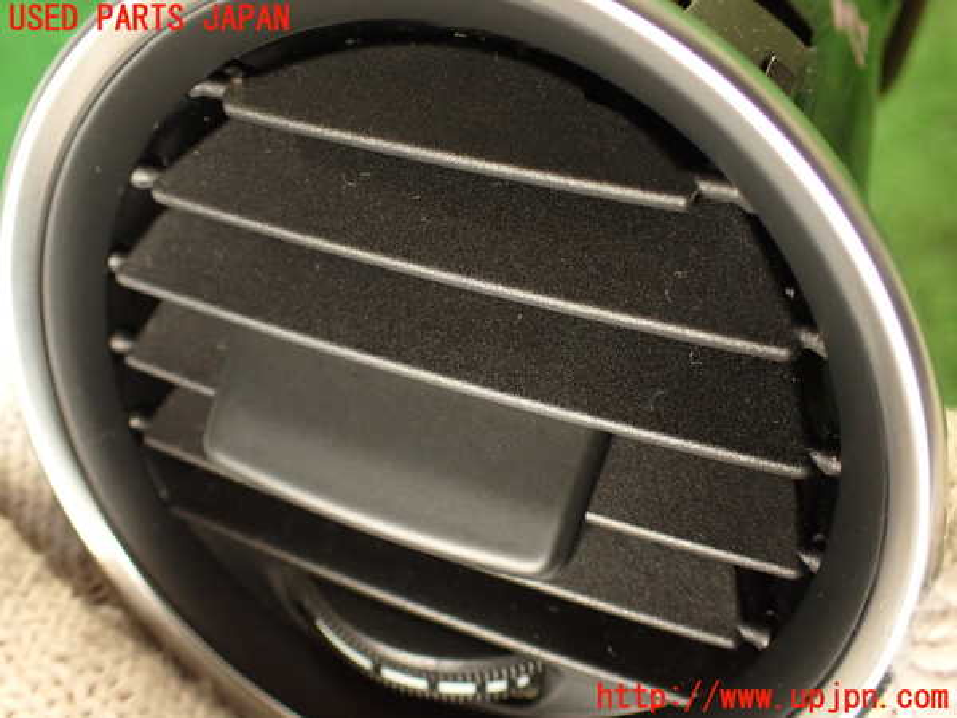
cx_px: 478
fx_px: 829
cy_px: 359
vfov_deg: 46.8
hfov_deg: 60.0
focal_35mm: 30
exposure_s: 1/30
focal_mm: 5.4
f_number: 2.3
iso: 320
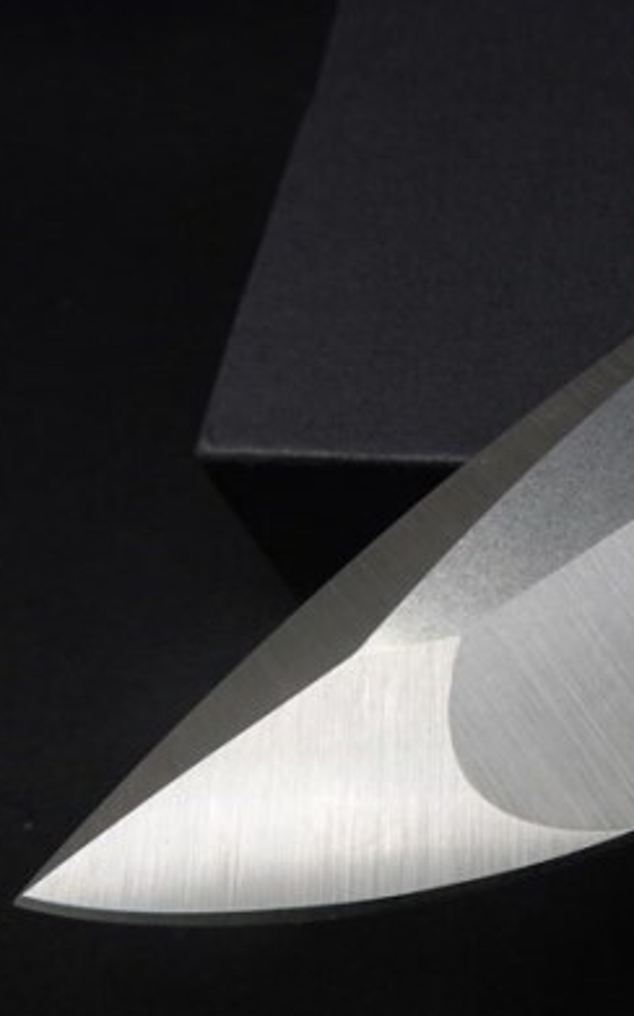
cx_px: 751
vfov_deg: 49.3
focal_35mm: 40
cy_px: 525
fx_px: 1107
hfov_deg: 28.1
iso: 320
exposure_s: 1/30
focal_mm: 9
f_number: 8
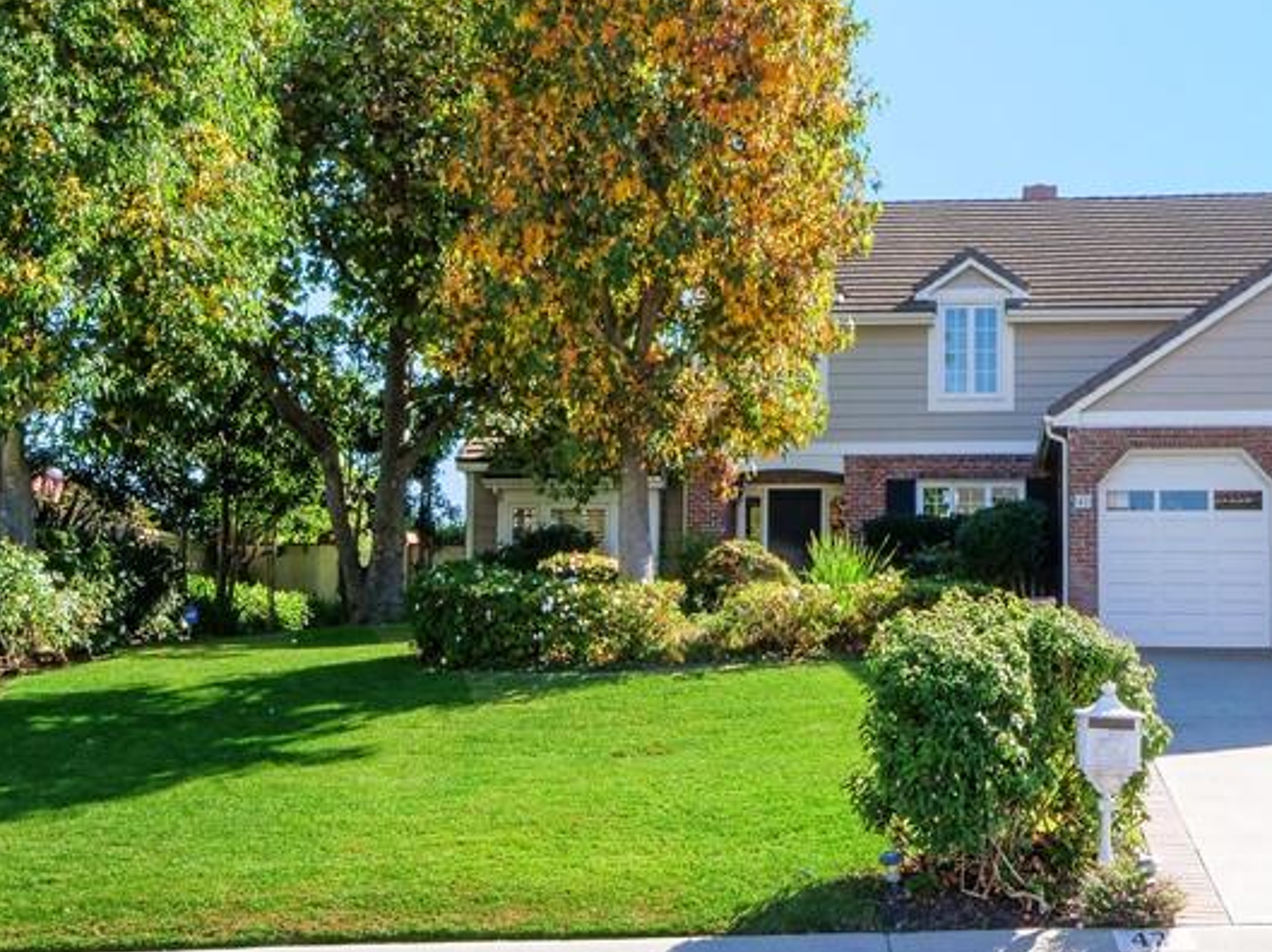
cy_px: 506
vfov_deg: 45.4
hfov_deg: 56.2
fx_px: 1138
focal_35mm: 31
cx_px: 916
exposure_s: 1/125
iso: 320
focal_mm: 8
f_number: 11
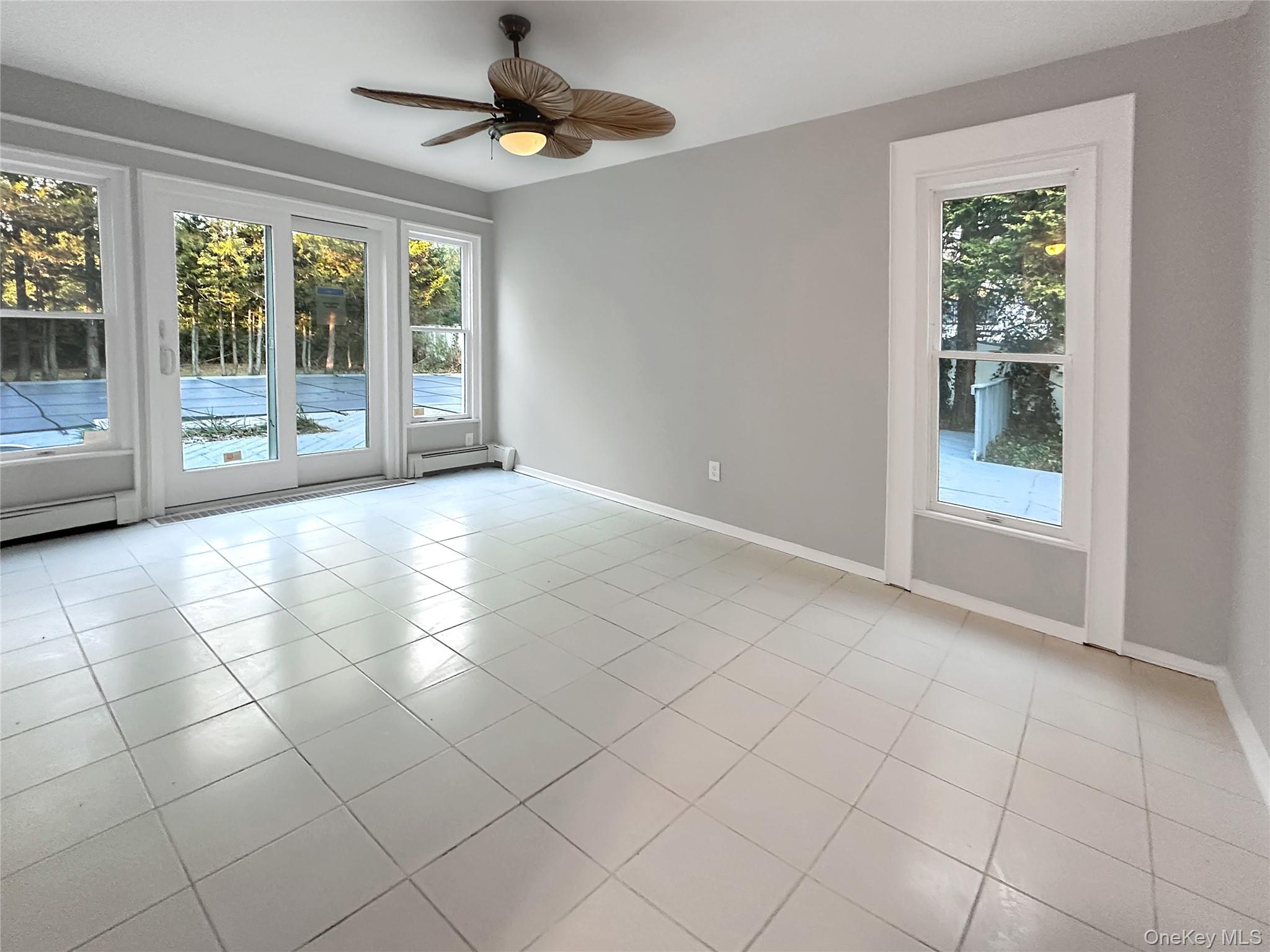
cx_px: 635
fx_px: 514
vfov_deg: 85.7
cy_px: 476
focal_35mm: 14
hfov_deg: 102.1
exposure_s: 1/60
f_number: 2.2
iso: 250
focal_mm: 2.22
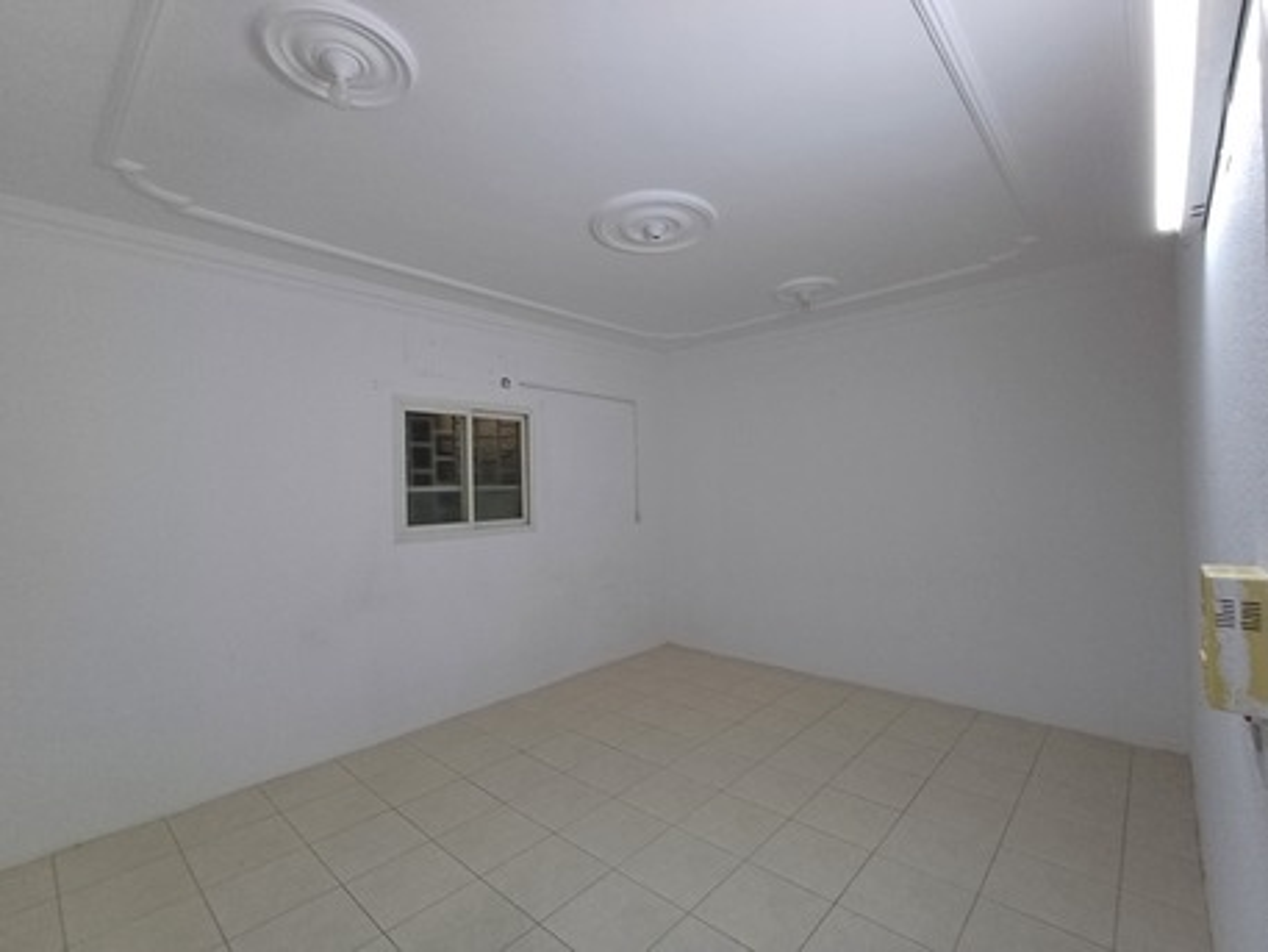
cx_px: 634
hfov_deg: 94.5
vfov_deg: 78.1
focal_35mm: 16
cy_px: 476
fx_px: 586
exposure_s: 1/60
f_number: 2.2
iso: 160
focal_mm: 1.64
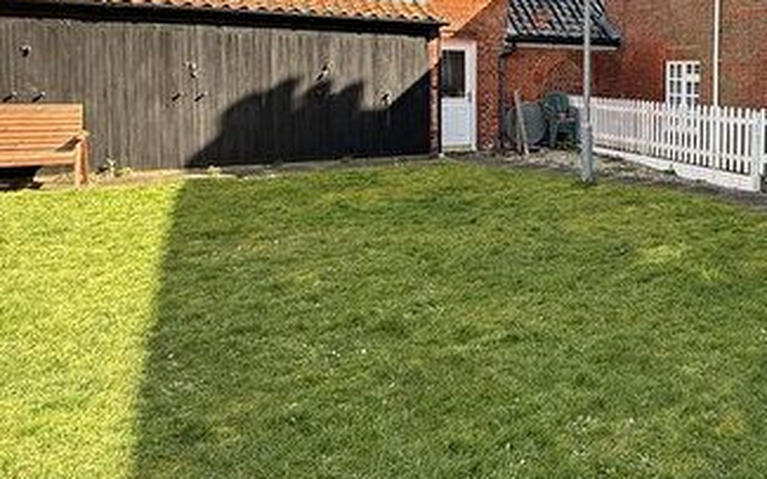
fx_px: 669
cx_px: 668
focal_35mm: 32
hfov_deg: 53.4
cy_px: 107
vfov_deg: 38.2
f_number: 2.2
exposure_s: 1/353
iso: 64
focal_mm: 2.22
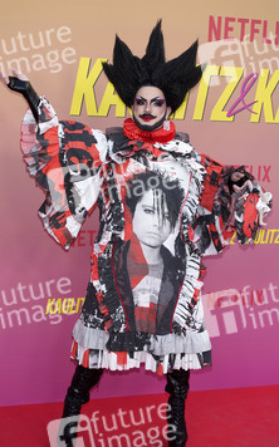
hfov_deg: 23.5
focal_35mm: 55
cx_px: 148
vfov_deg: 36.9
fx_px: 670
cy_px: 245
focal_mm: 48
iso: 320
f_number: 5.6
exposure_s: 1/160
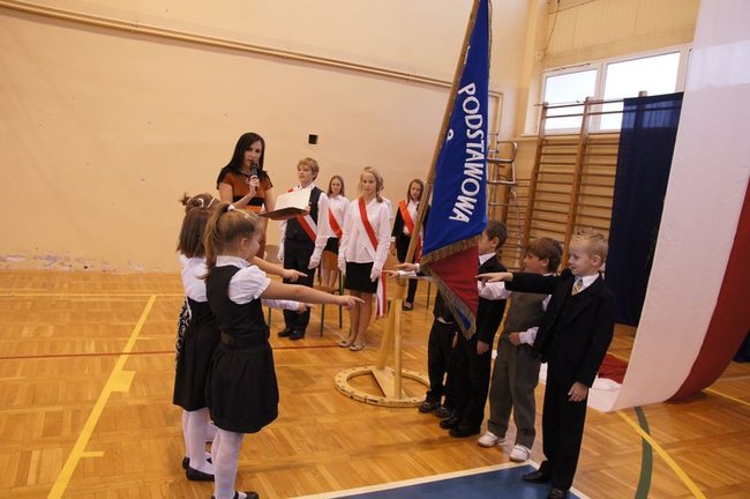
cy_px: 250
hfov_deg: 67.4
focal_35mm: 27
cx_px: 375
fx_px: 562
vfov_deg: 47.8
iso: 800
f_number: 5.6
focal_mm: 18
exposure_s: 1/40
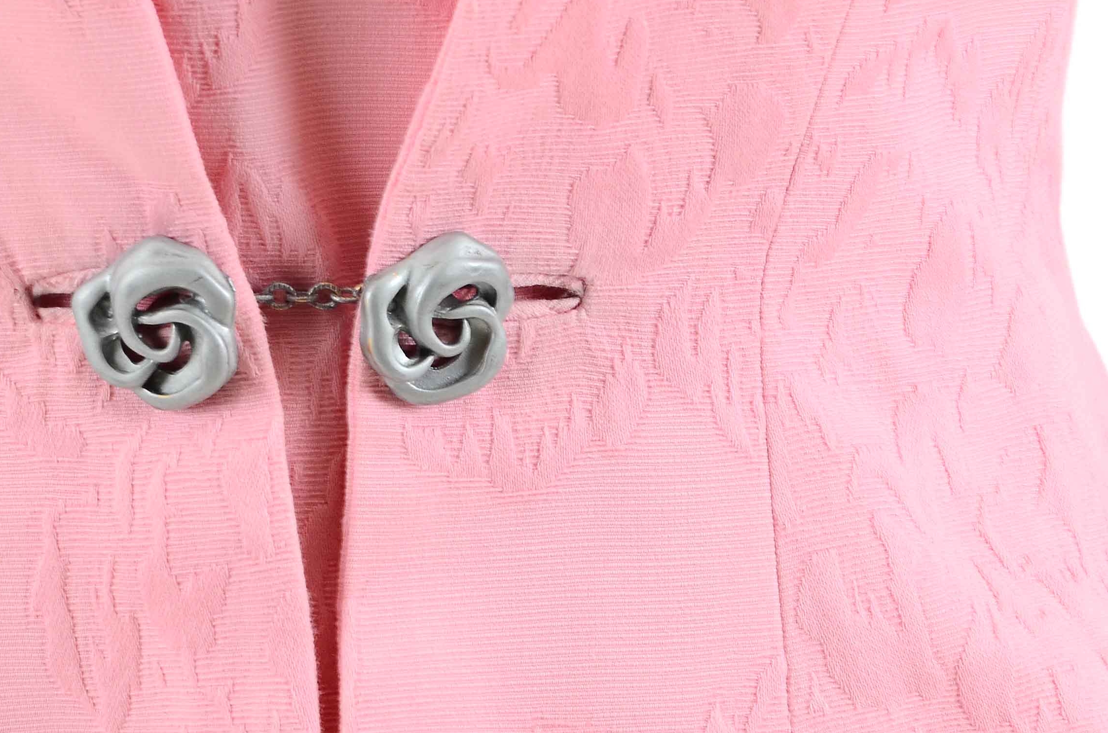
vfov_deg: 4.0
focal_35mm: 341
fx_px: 10475
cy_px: 237
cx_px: 423
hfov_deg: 6.1
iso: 160
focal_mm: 105
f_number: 8
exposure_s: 1/80
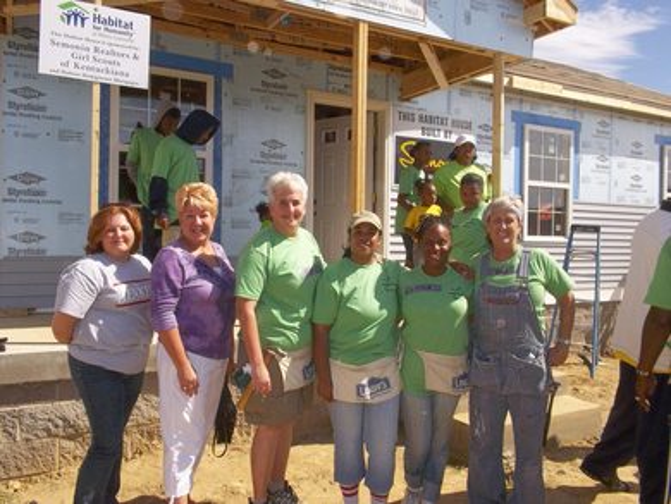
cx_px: 336
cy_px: 252
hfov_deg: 61.6
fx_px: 562
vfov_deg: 48.3
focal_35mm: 29
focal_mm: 4.1
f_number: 5.6
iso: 80
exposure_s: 1/400
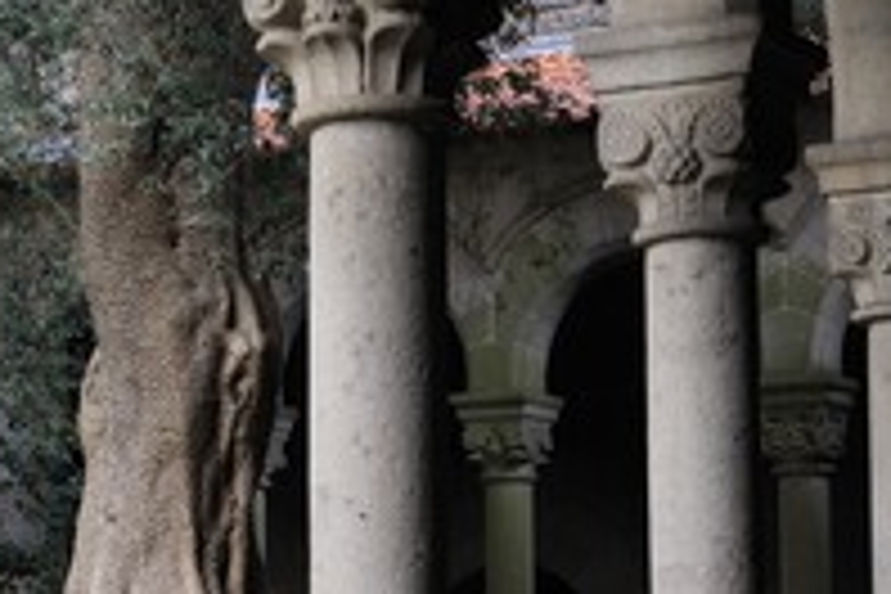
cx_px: 310
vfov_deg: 13.4
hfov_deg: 20.0
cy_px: 477
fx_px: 2524
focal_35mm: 102
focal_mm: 48
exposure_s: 1/80
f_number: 6.3
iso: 400
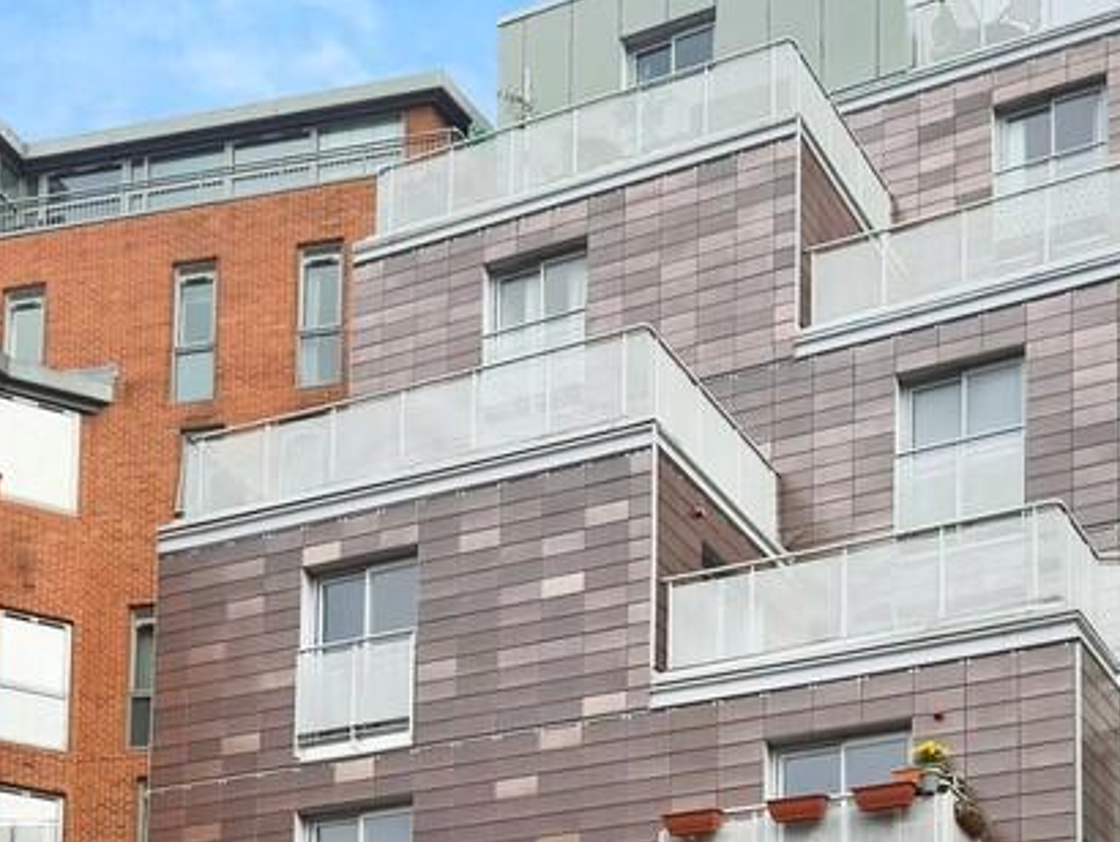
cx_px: 716
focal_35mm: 60
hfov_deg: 32.0
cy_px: 830
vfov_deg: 23.5
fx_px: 1942
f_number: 1.78
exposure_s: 1/2041
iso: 80
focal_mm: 6.76
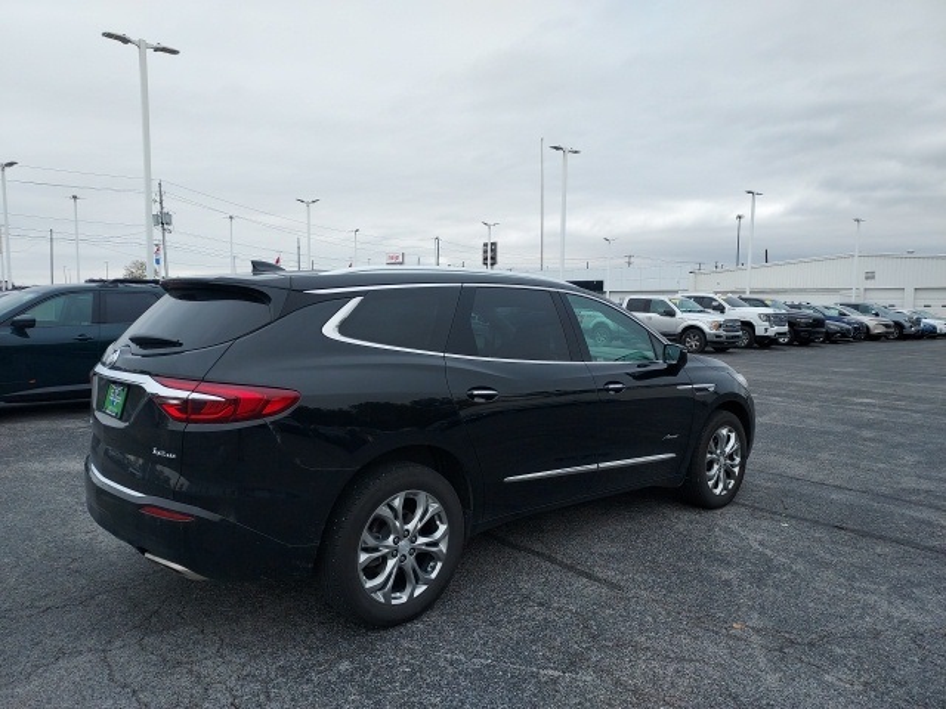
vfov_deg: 56.8
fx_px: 656
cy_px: 354
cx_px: 473
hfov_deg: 71.6
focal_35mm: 24
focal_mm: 4.6
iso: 42
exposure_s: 1/120
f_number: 1.8
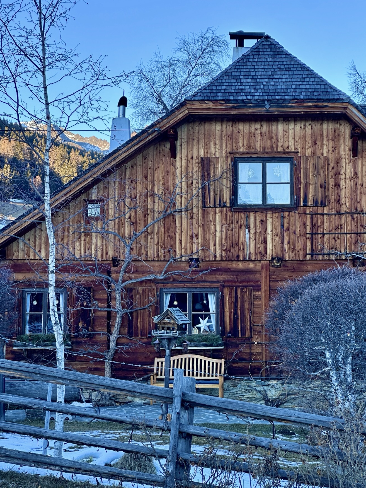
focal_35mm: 88
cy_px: 231
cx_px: 207
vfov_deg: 22.2
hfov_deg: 16.8
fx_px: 1240
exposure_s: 1/131
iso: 32
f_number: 2.8
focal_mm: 9
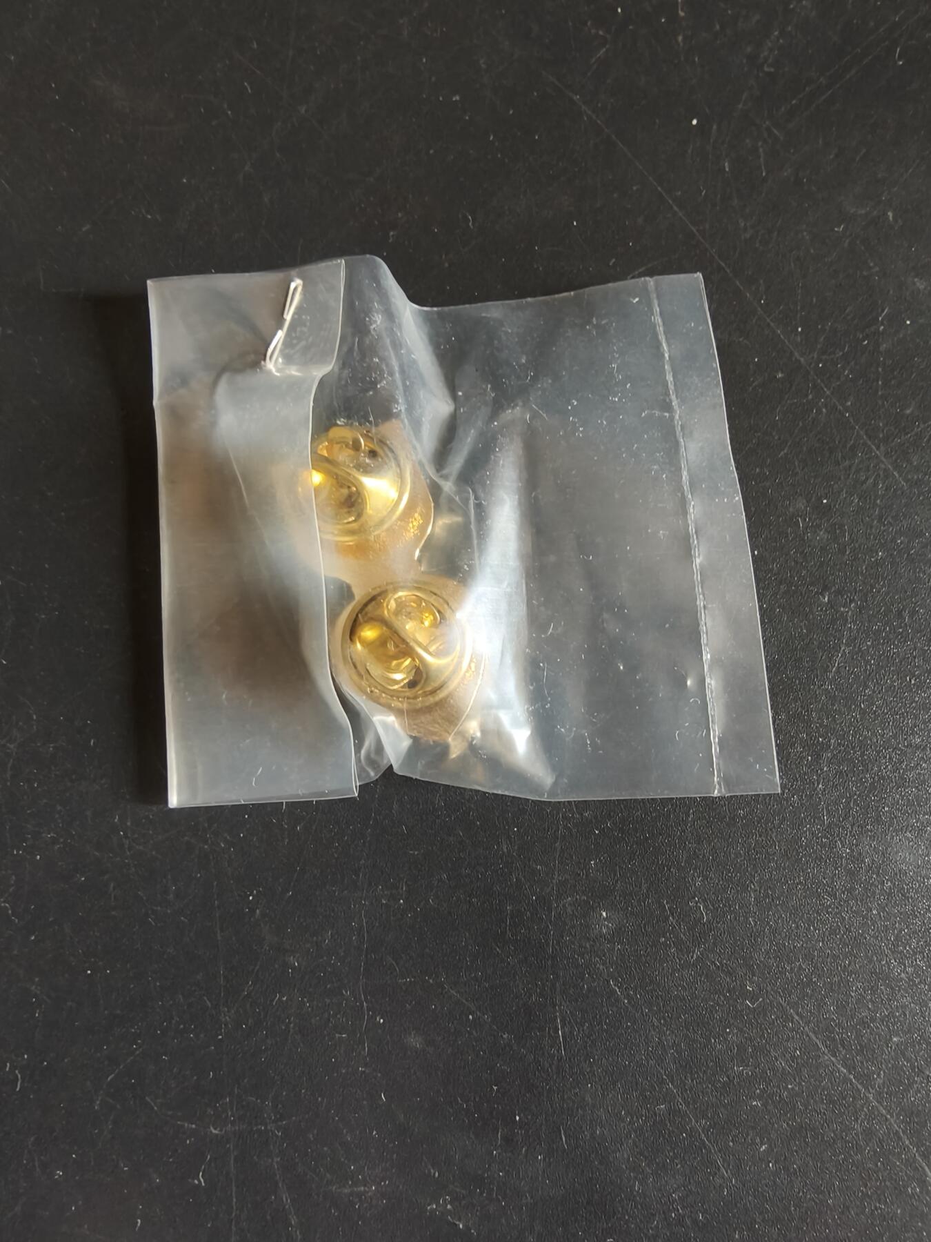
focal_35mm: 23
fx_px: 825
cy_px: 621
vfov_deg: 73.9
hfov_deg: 58.9
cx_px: 466
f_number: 2
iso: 640
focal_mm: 2.32
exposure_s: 1/48.1
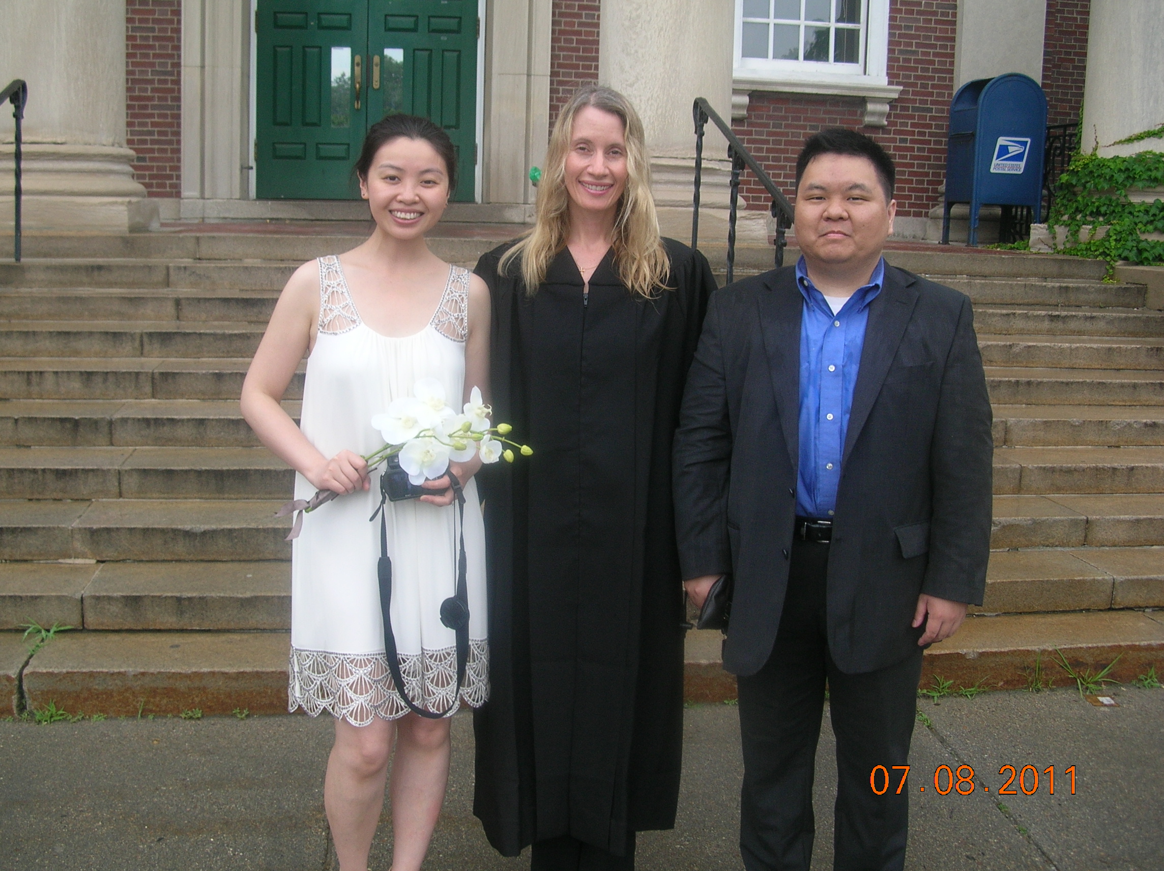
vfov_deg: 39.6
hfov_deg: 51.4
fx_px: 1210
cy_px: 436
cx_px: 582
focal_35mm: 36
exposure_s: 1/143
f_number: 2.7
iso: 50
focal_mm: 6
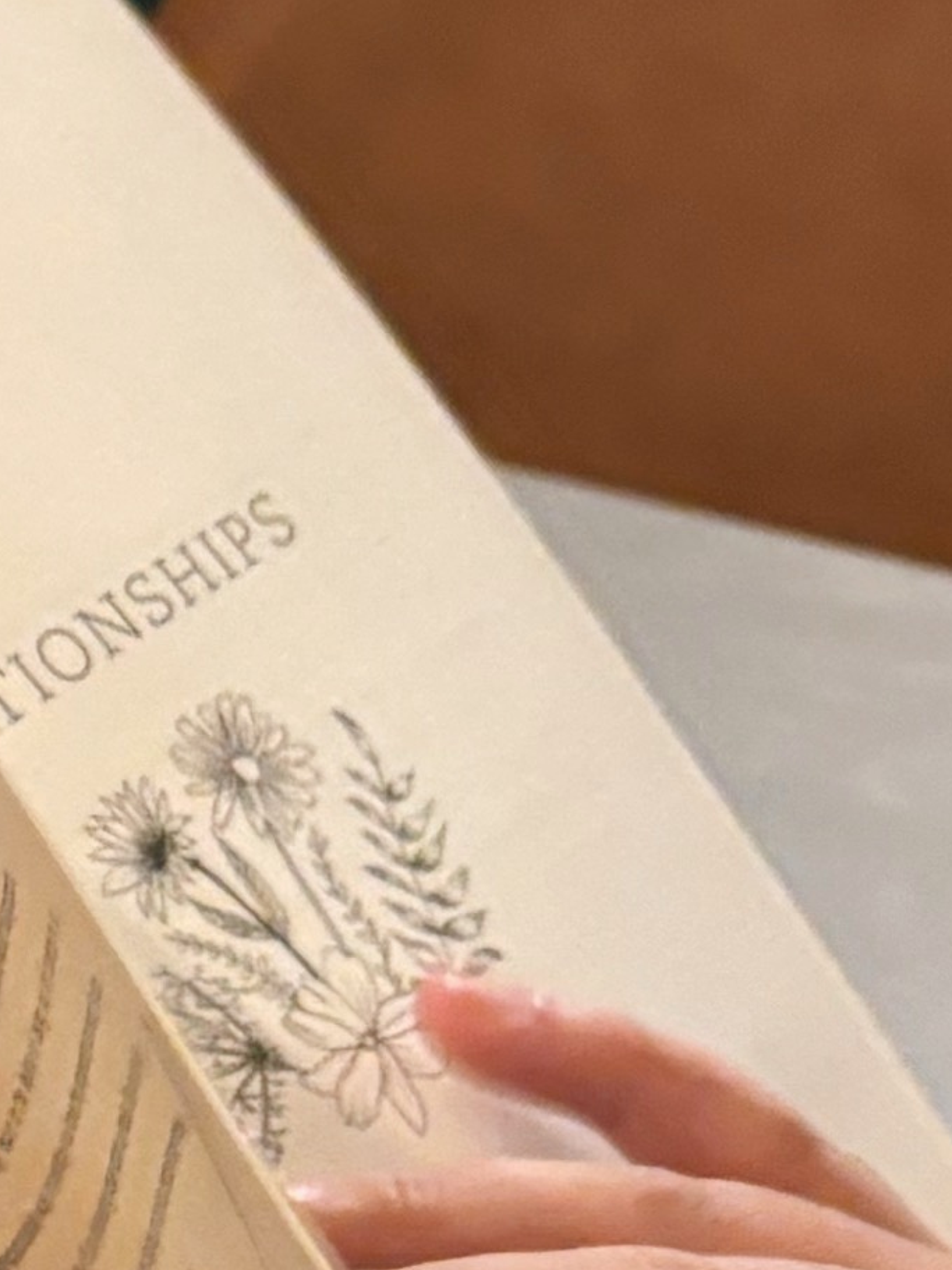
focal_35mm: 163
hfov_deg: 8.1
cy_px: 1103
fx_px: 5978
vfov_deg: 12.1
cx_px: -1663
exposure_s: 1/33
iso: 500
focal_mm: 5.96
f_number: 1.6
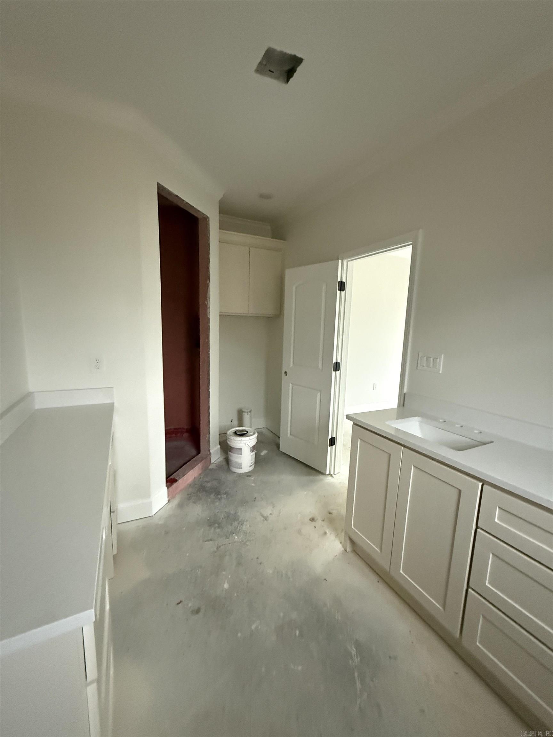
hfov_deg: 85.7
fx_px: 298
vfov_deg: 102.1
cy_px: 368
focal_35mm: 14
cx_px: 276
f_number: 2.2
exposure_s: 1/60
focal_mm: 2.22
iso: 1250
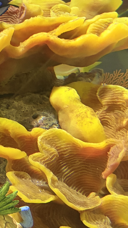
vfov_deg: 21.9
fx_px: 585
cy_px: 148
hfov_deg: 11.6
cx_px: -101
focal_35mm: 97
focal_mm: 5.96
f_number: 1.6
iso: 400
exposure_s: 1/60
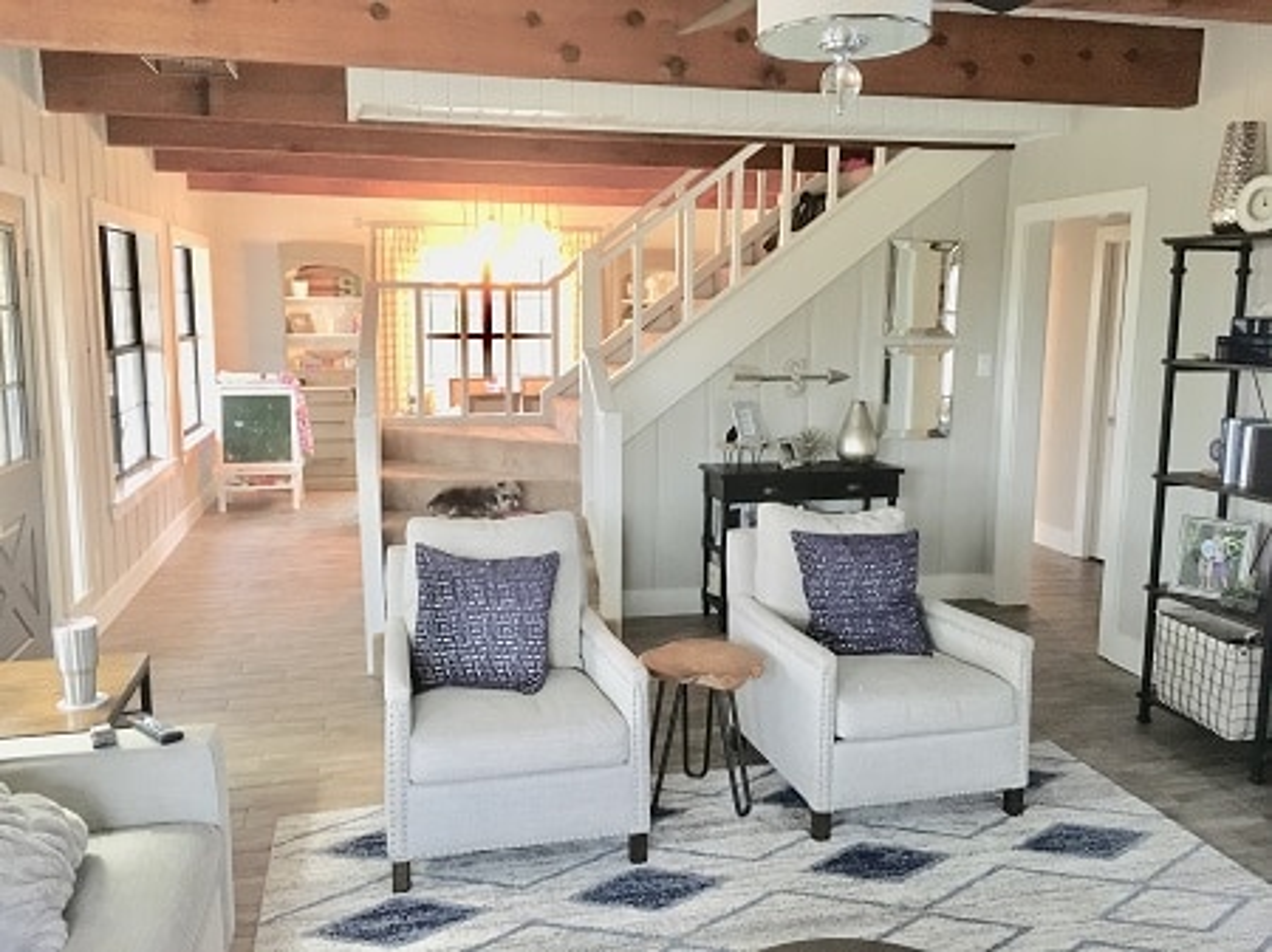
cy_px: 476
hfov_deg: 61.7
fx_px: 1065
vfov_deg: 48.2
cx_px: 636
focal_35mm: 29
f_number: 2.2
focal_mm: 4.15
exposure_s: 1/15
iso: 250
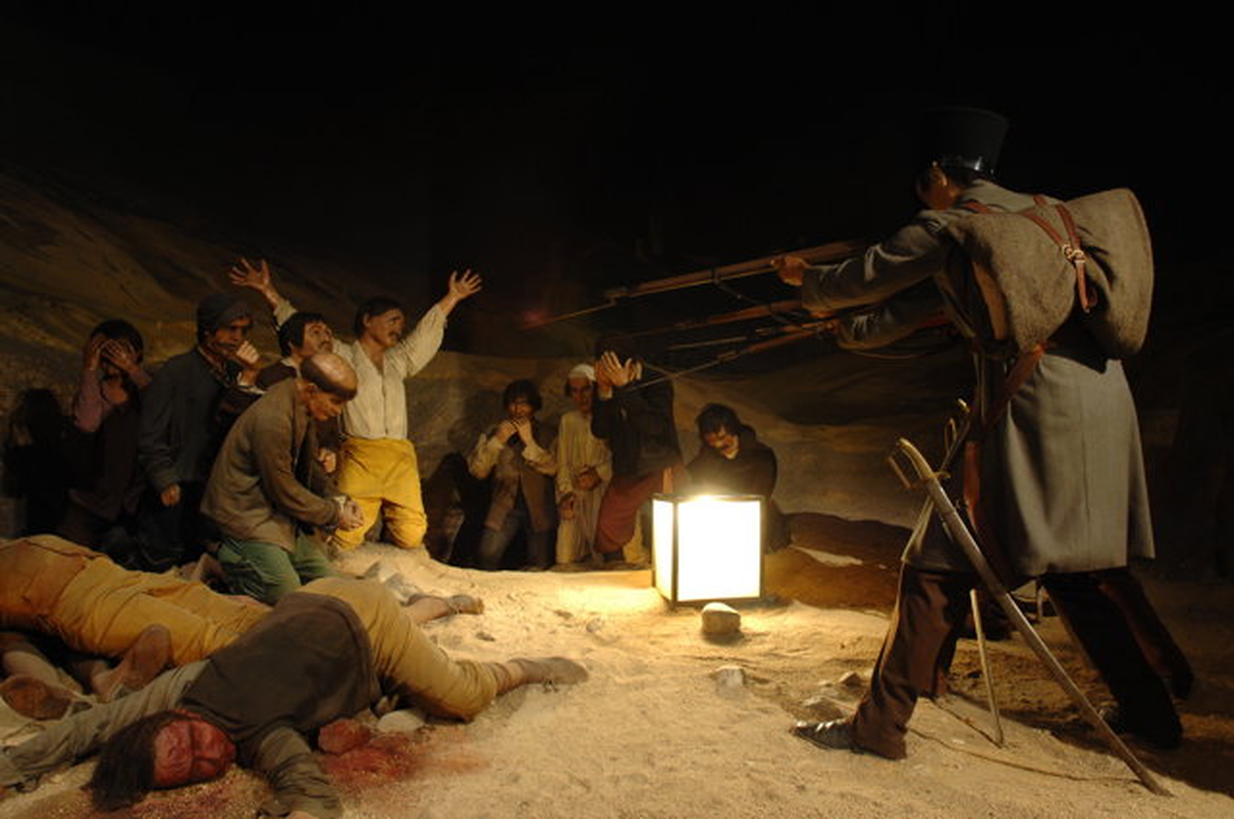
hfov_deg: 67.4
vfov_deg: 47.8
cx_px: 617
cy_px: 410
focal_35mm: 27
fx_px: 924
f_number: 7.1
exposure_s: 6
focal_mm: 18
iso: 200
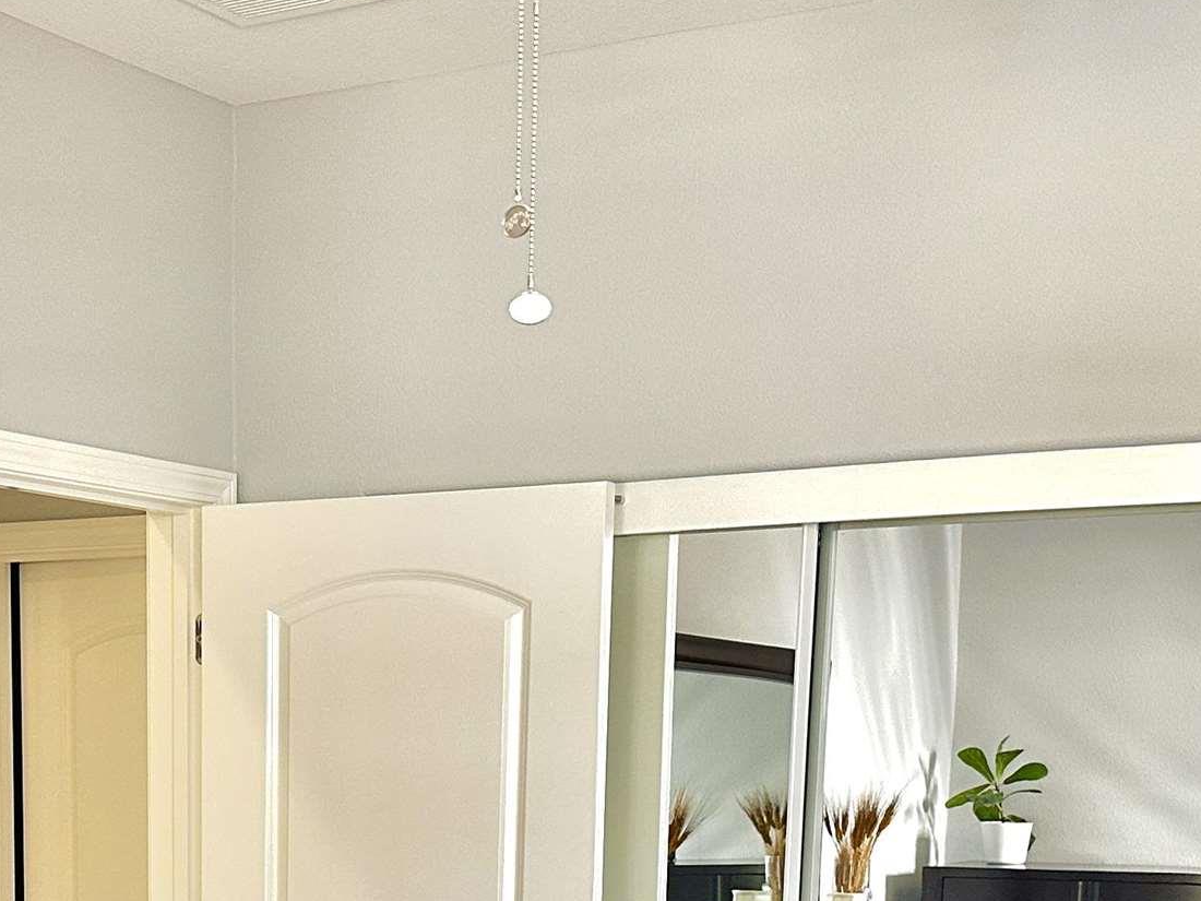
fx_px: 2325
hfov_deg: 28.4
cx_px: 251
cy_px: 1122
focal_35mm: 67
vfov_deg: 20.3
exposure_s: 1/121
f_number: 1.78
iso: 200
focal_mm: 6.86
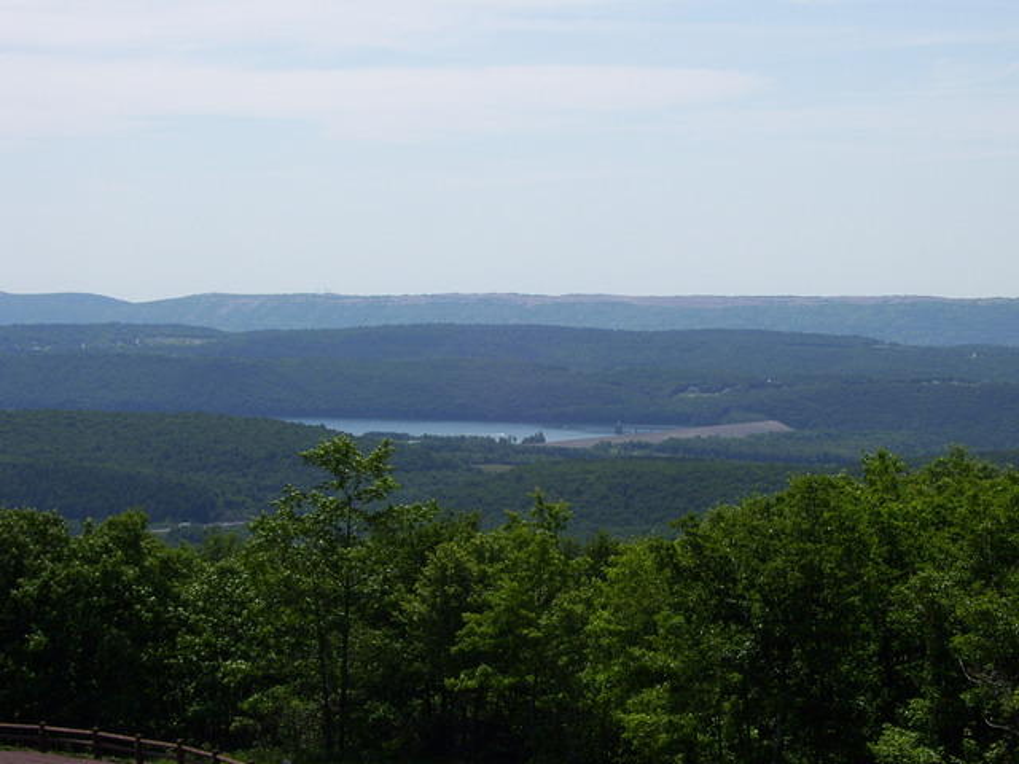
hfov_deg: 22.5
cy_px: 382
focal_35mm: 87
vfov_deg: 17.0
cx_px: 510
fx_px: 2561
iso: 80
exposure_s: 1/320
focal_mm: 14.3
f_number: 8
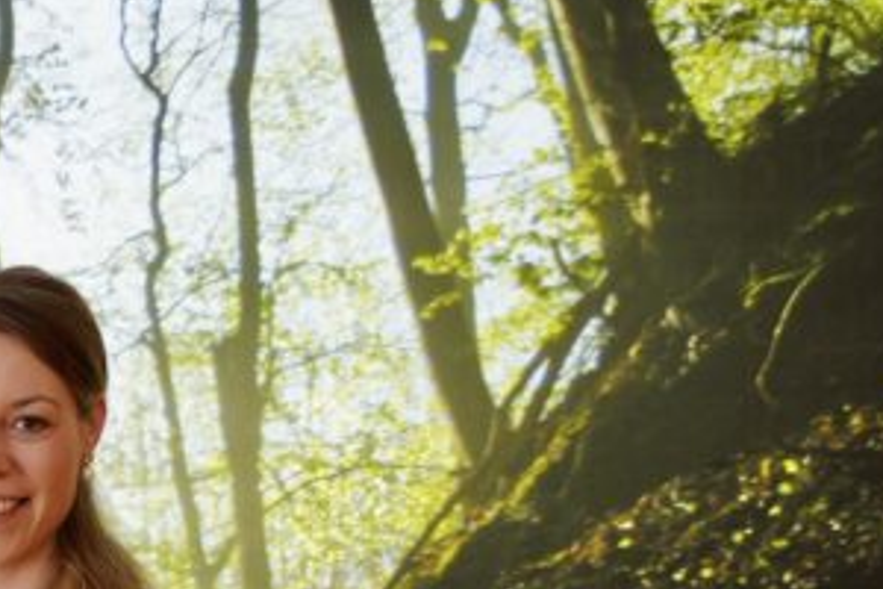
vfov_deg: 15.2
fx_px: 2134
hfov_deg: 21.5
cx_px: -206
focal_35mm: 87
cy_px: 686
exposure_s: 1/160
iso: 500
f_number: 4
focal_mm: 34
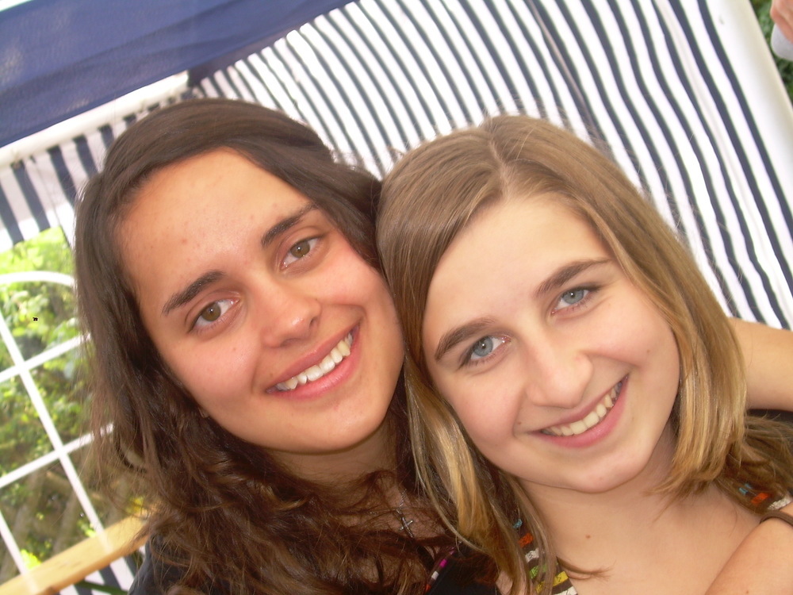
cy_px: 298
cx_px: 396
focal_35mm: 65
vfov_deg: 22.6
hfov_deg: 29.8
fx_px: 1489
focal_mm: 11
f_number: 3.6
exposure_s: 1/30
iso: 50
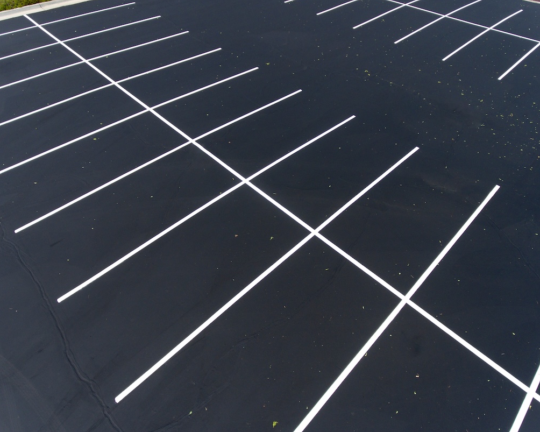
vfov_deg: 65.5
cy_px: 215
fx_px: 336
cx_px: 279
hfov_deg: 77.6
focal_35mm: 21
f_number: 2.8
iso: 100
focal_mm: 3.6
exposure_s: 1/900
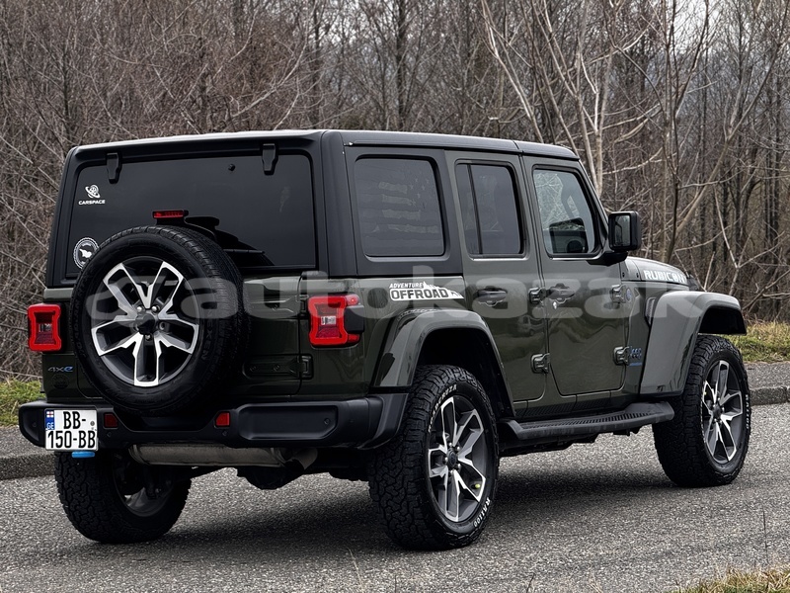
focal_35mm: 120
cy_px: 296
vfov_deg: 12.3
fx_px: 2739
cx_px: 395
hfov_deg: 16.4
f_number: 2.8
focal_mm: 15.66
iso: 50
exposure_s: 1/103
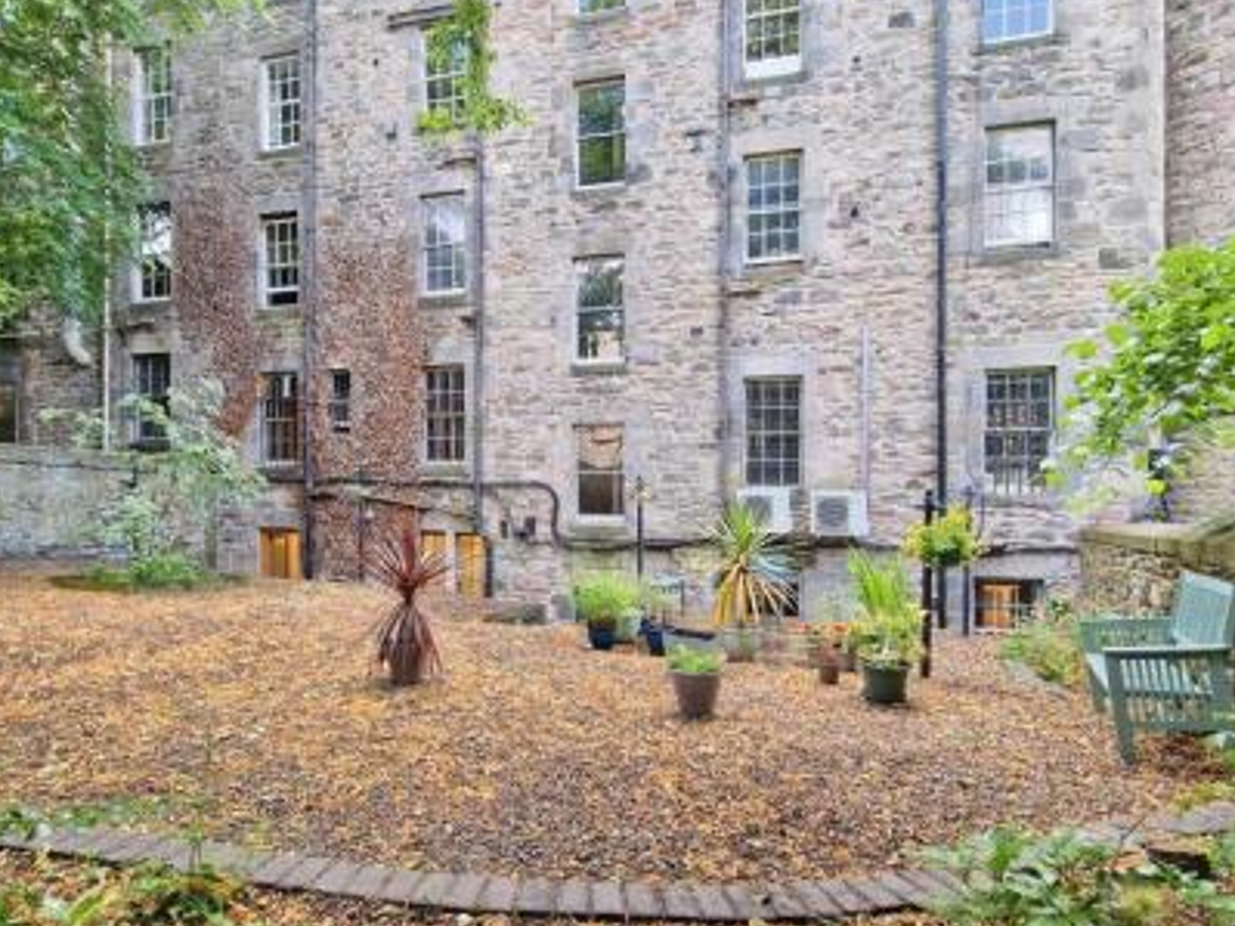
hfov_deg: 84.5
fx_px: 678
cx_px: 562
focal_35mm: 19
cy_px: 506
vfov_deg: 68.5
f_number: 2.2
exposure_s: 1/100
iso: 80
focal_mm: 2.2
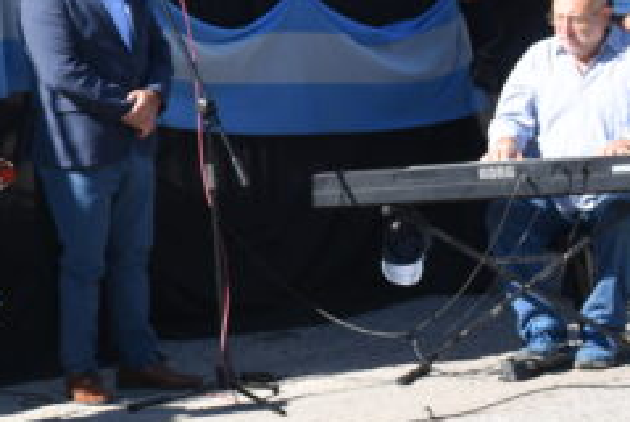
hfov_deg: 12.8
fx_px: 2698
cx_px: -219
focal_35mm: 154
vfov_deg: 8.9
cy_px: -50
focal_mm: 32
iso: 100
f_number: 5.6
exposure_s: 1/250
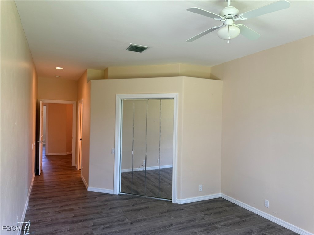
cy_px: 118
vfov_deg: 56.8
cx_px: 157
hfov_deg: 71.6
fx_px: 218
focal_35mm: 24
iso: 125
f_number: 1.78
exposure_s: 1/121
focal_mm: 6.76
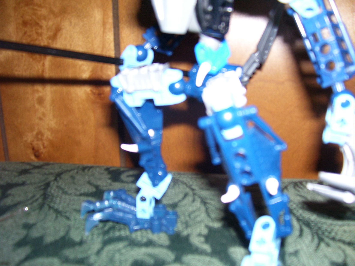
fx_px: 349
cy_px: 133
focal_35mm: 34
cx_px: 178
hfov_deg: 54.0
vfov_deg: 41.8
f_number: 2.7
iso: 125
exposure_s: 1/60
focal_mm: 5.6
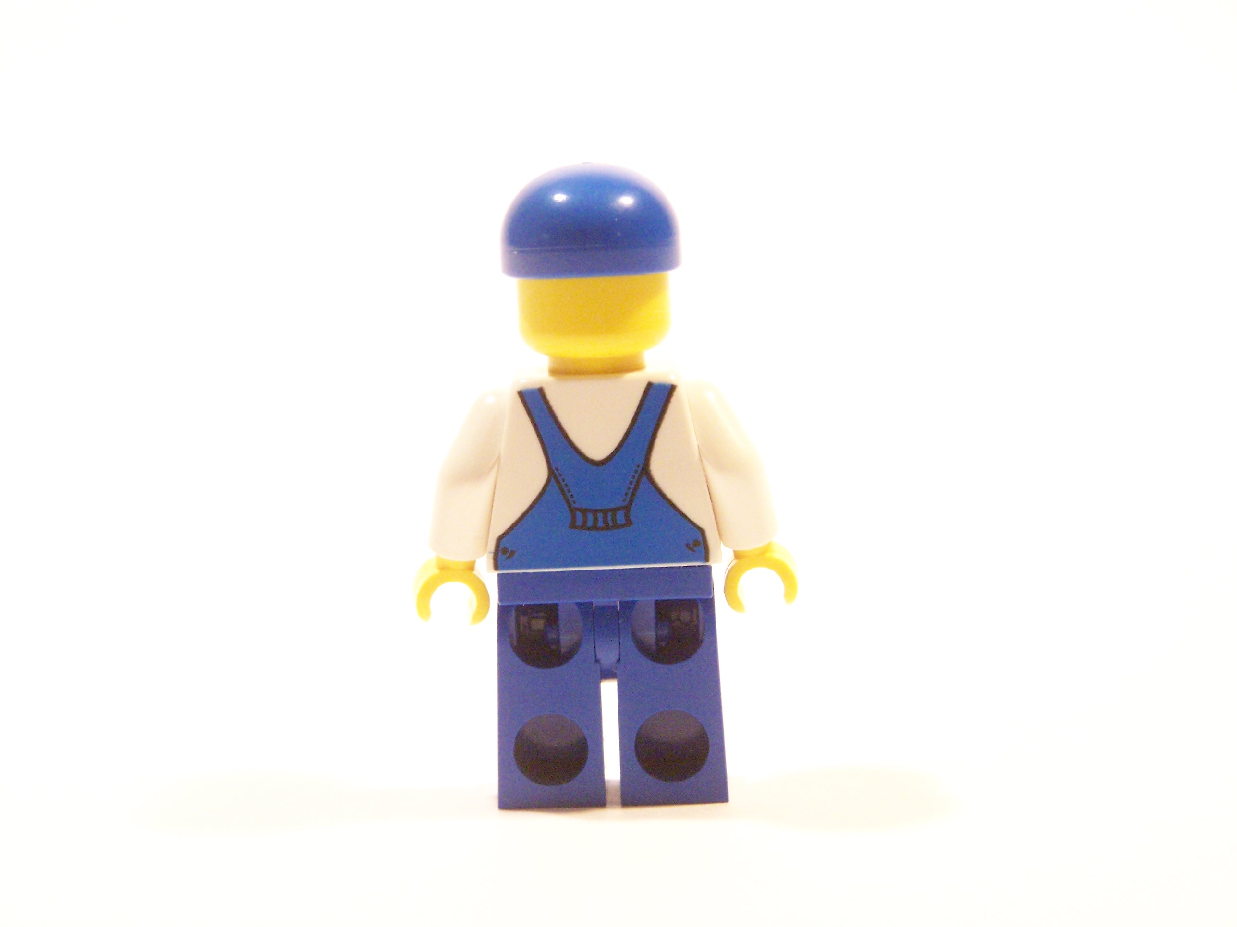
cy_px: 464
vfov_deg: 12.7
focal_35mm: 117
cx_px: 618
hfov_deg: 16.8
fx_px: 4181
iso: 400
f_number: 3.2
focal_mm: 19.4
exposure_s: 1/30
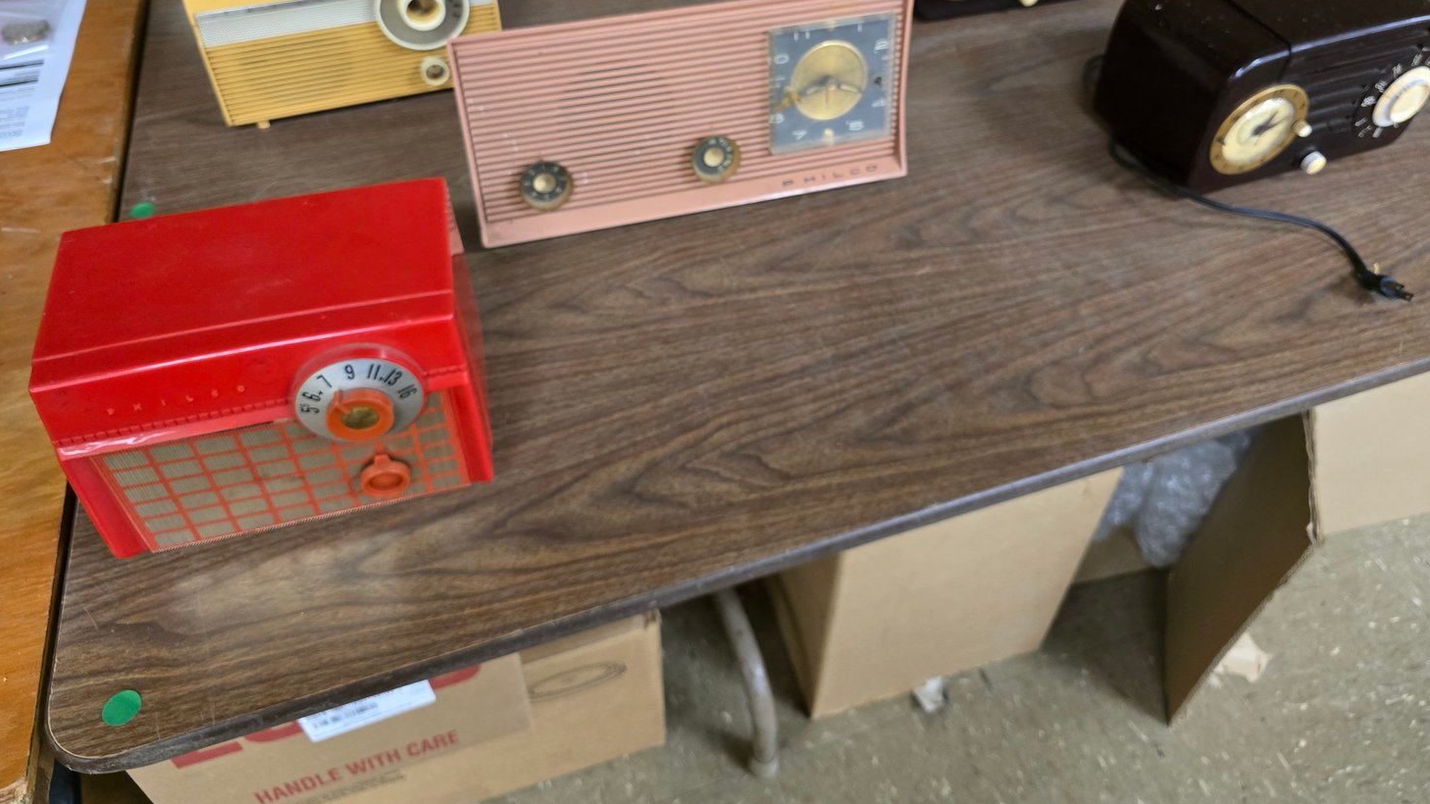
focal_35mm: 26
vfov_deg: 43.6
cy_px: 255
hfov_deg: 71.9
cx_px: 722
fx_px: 986
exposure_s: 1/60
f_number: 1.7
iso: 1000
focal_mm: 6.3
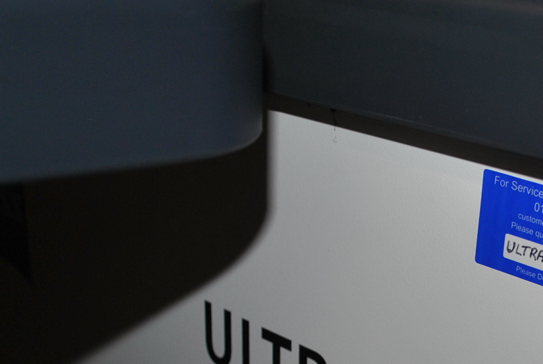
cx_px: 445
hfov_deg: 28.9
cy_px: 363
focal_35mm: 68
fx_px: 1027
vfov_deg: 19.5
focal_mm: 22
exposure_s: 1/60
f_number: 3.8
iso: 160
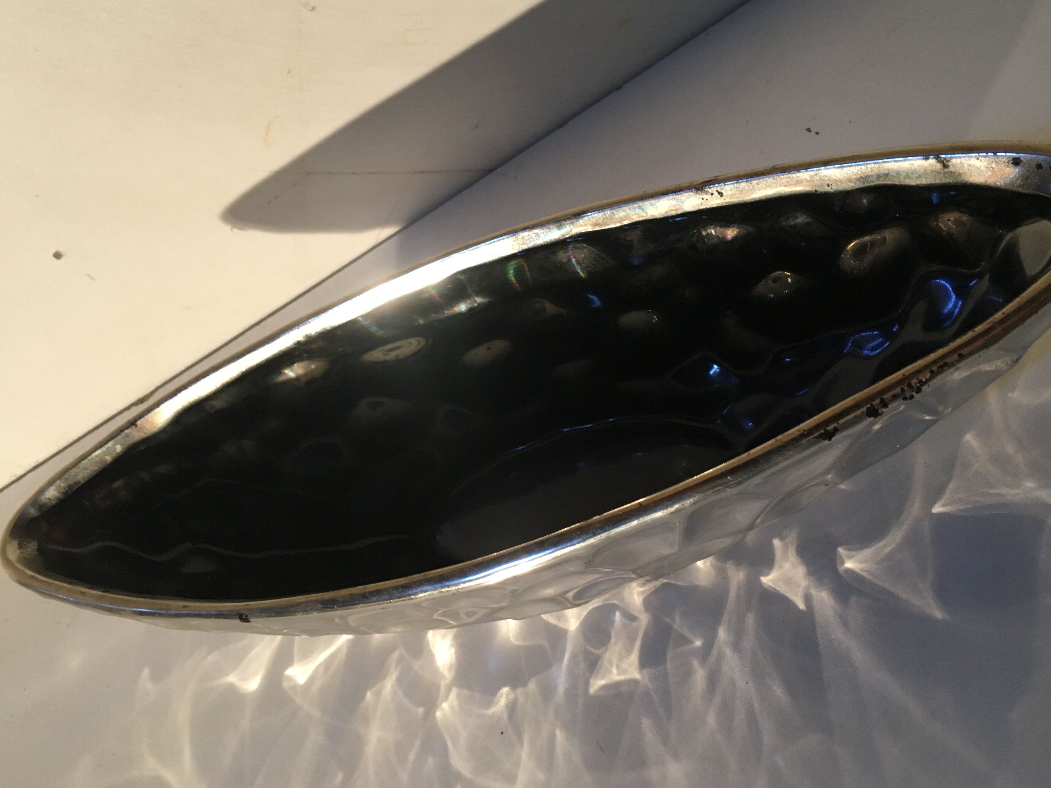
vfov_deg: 42.9
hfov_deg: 55.2
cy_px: 372
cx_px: 596
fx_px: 1002
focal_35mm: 33
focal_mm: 4.15
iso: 160
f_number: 2.2
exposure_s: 1/33
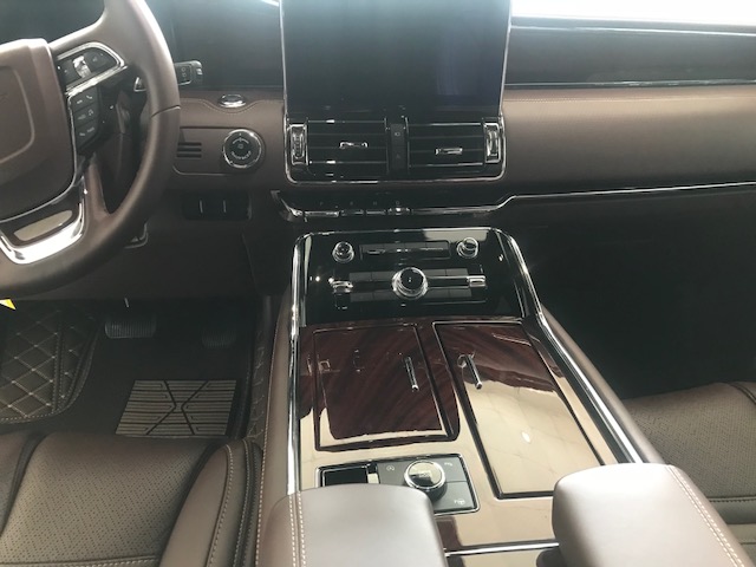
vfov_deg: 49.7
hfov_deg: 63.4
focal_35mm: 28
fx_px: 612
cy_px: 284
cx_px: 378
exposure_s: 1/14
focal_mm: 3.99
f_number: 1.8
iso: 100
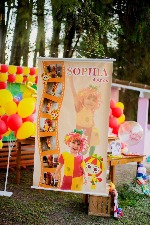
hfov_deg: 27.0
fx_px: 312
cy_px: 112
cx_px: 75
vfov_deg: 39.6
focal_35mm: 50
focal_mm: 50
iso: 320
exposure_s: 1/320
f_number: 1.8
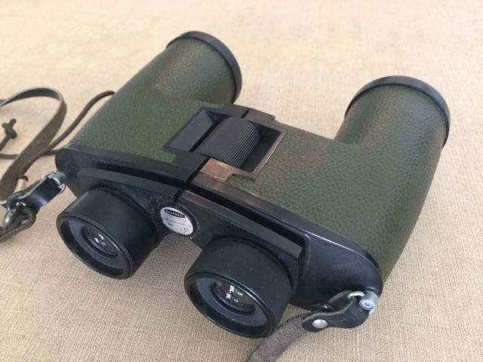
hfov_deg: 61.7
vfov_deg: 48.2
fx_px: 405
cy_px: 181
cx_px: 242
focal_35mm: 29
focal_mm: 4.15
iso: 200
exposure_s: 1/30
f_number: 2.2
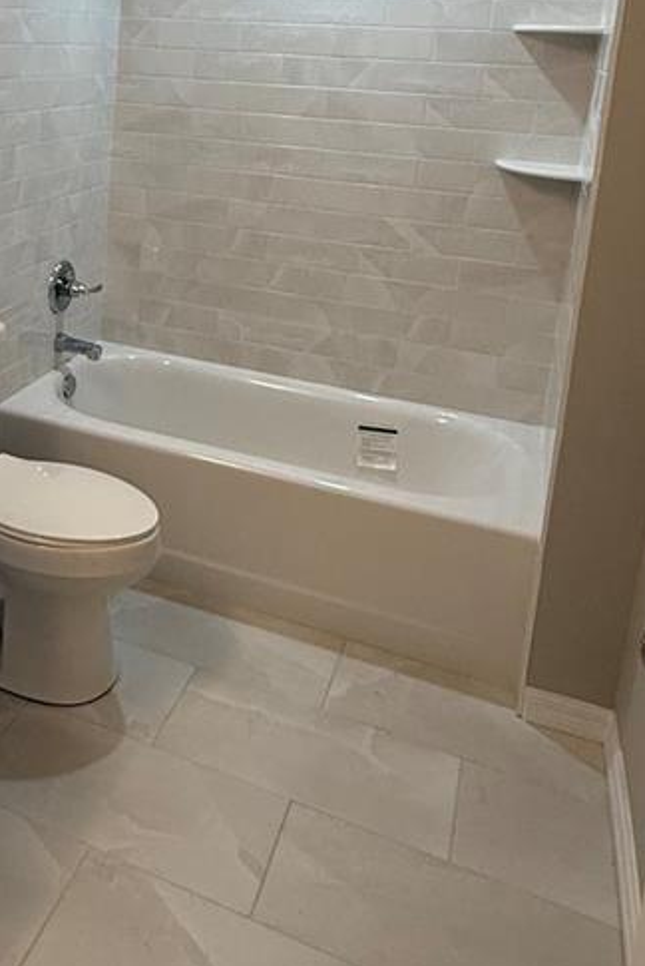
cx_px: 64
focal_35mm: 36
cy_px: 229
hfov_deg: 34.8
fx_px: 966
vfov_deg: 50.7
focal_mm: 2.22
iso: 250
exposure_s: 1/120
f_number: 2.2
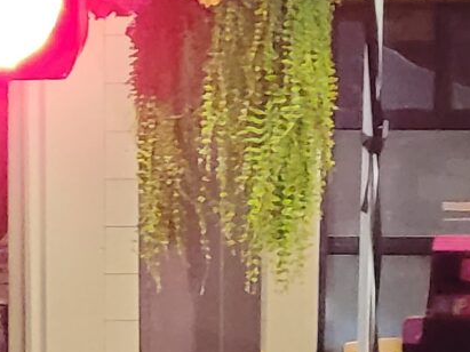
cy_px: 606
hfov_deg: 12.2
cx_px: 189
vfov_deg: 8.8
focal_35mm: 162
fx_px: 2199
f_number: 1.8
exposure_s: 1/24
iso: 1000
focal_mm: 5.4
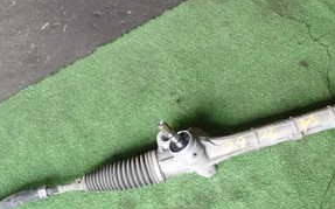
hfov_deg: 28.4
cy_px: 147
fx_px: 648
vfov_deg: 18.2
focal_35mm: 71
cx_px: 266
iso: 160
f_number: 2.4
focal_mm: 5.79
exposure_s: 1/60
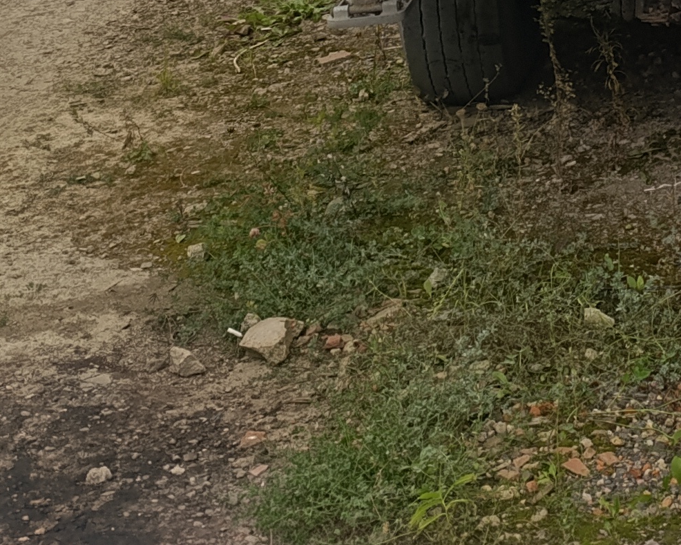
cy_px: -497
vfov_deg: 14.2
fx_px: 1875
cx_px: 761
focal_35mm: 93
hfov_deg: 19.7
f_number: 1.6
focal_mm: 6.14
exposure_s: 1/161
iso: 50
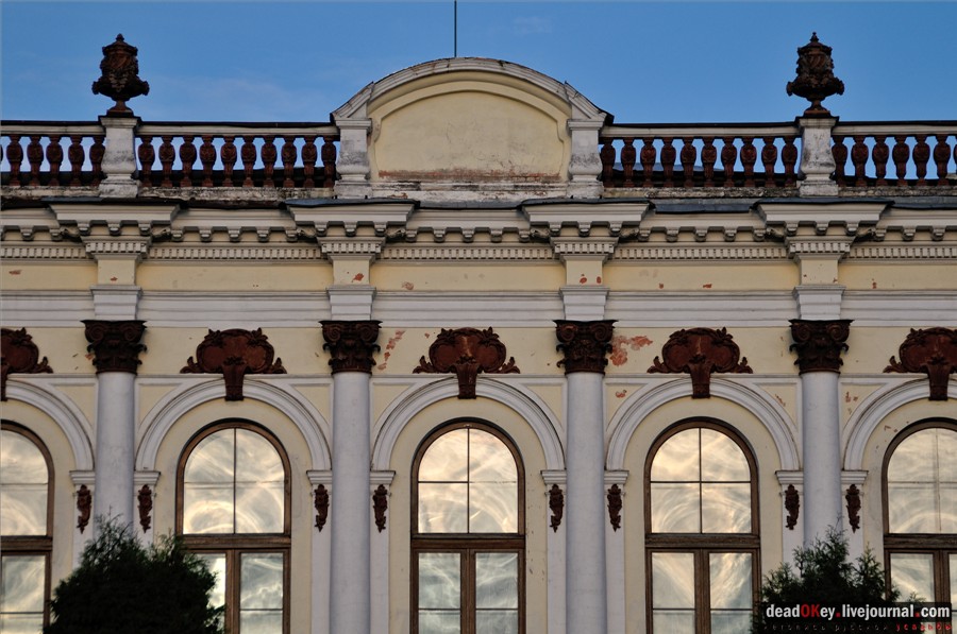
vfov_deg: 9.6
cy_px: 317
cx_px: 478
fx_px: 3782
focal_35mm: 142
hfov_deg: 14.4
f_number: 6.3
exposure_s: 1/640
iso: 200
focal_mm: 95
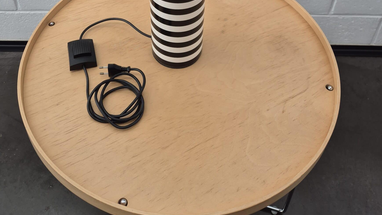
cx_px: 176
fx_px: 375
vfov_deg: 28.5
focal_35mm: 37
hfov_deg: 54.0
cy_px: -31
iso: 80
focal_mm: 5.4
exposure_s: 1/180
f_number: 1.8
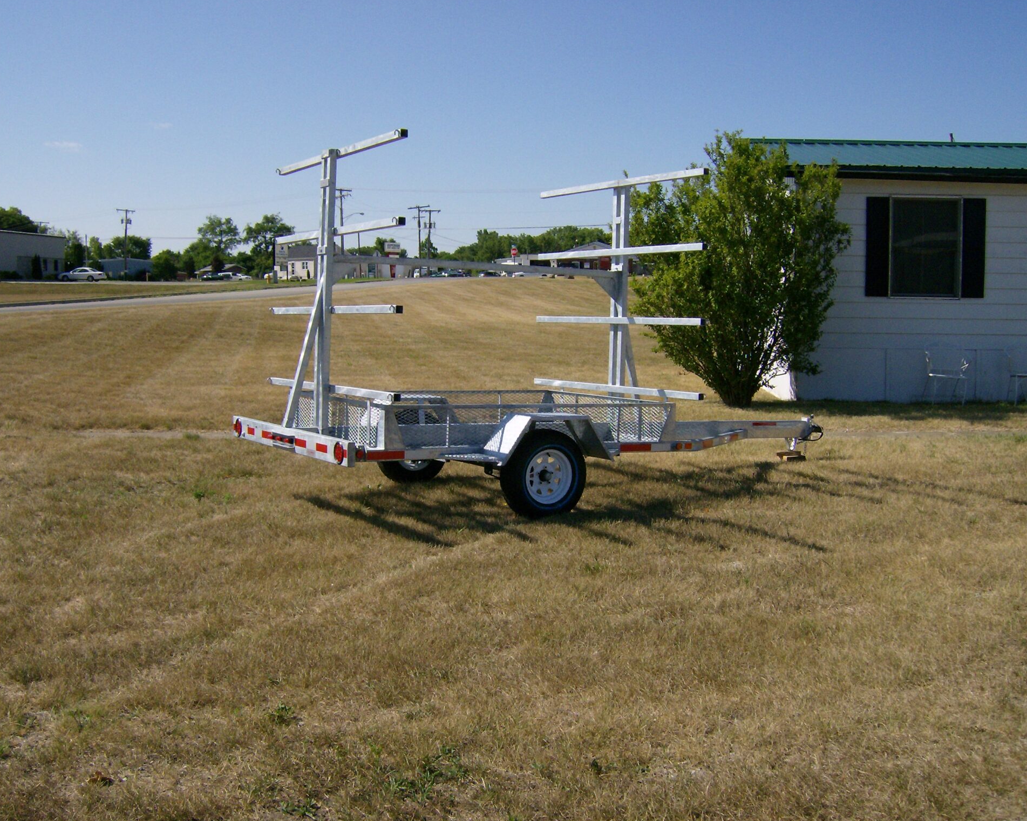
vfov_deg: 39.2
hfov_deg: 47.9
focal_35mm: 38
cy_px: 403
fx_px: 1155
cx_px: 501
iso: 100
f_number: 4.7
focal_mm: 6
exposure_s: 1/1134
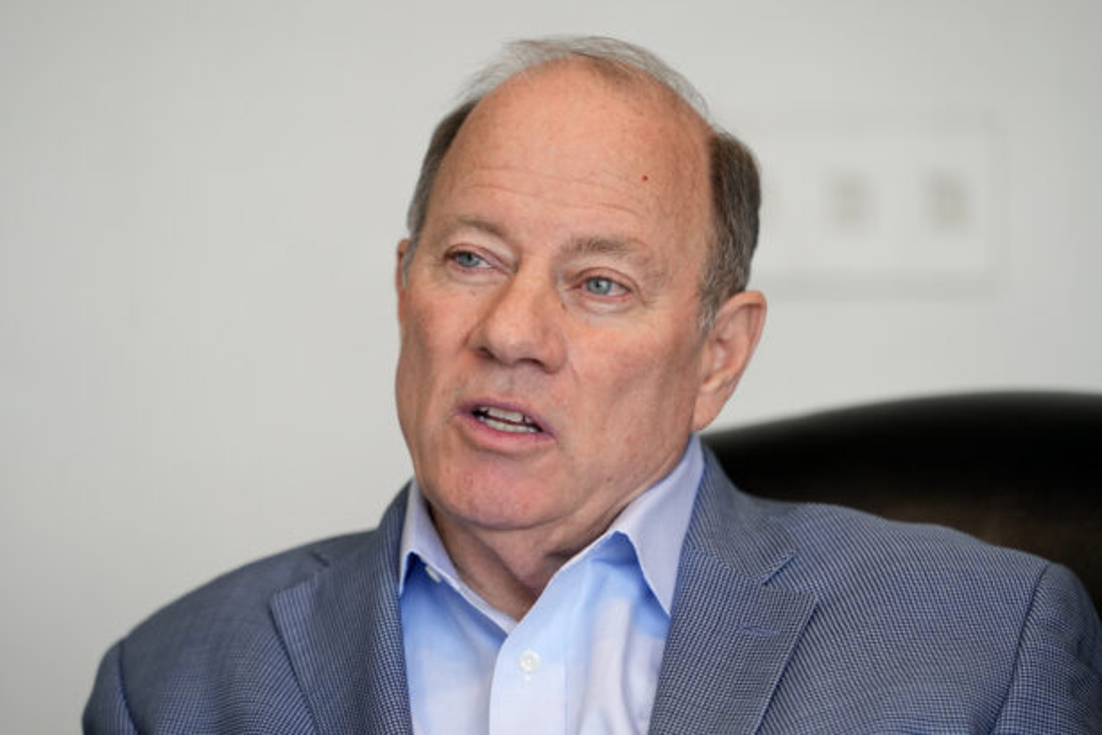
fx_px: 6122
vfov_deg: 6.9
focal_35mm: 200
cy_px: 368
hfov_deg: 10.3
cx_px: 551
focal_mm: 200
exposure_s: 1/400
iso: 1600
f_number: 3.2
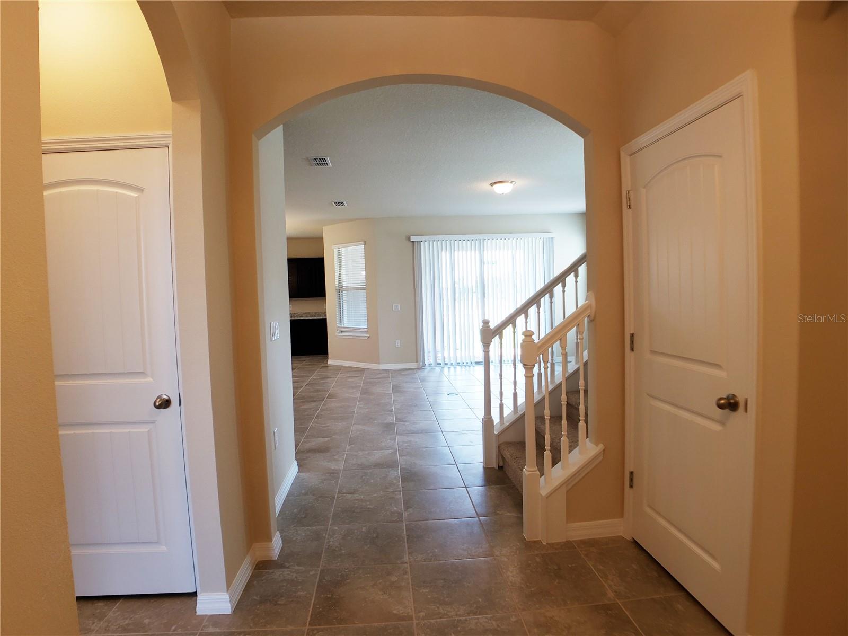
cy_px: 318
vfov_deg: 53.1
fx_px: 637
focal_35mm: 26
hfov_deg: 67.3
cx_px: 424
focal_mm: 4.3
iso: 80
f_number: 2.4
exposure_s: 1/60
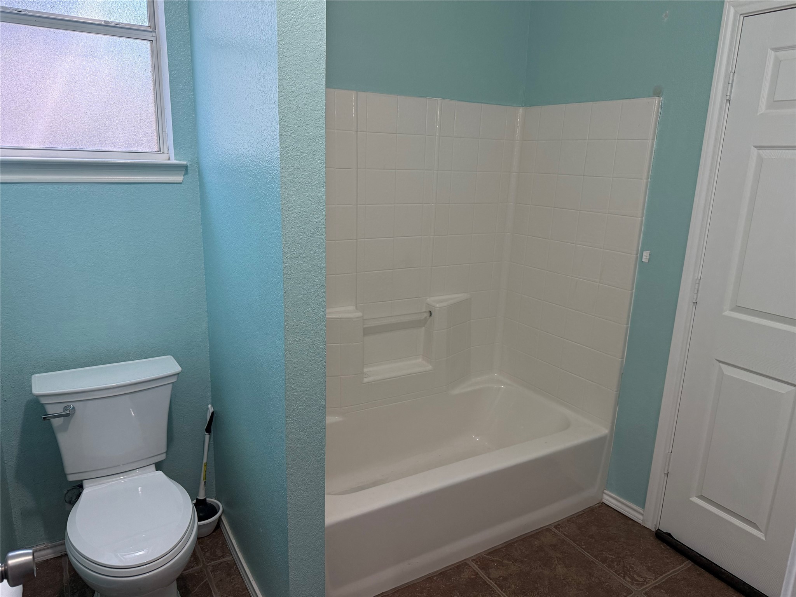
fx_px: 552
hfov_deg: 71.6
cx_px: 398
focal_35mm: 24
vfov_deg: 56.8
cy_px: 298
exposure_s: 1/120
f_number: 1.78
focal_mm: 6.76
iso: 250
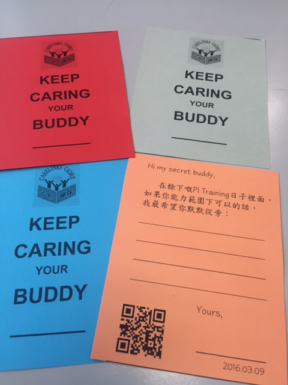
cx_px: 144
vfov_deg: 61.7
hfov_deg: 48.2
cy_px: 192
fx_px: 322
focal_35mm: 29
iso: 50
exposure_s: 1/33
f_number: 2.2
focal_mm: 4.15
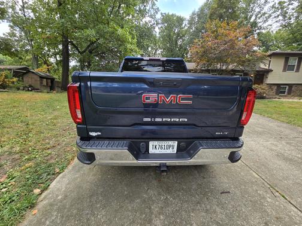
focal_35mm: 13
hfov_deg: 106.2
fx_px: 113
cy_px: 113
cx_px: 151
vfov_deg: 89.9
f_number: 2.2
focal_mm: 2.2
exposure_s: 1/401
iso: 50
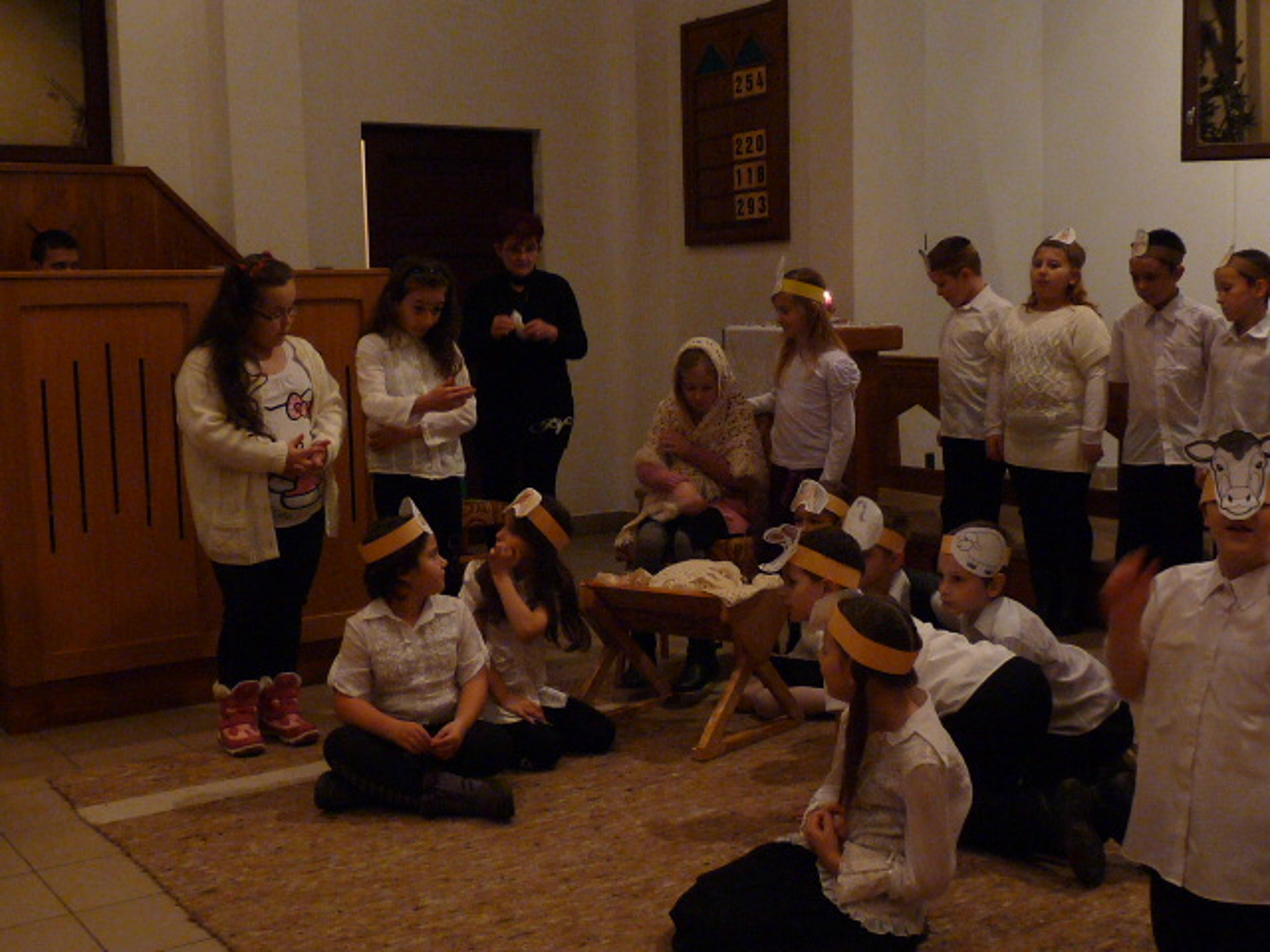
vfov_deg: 34.3
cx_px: 635
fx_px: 1541
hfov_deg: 44.8
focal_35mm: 42
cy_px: 476
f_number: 2.8
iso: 400
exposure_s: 1/40
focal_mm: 4.8
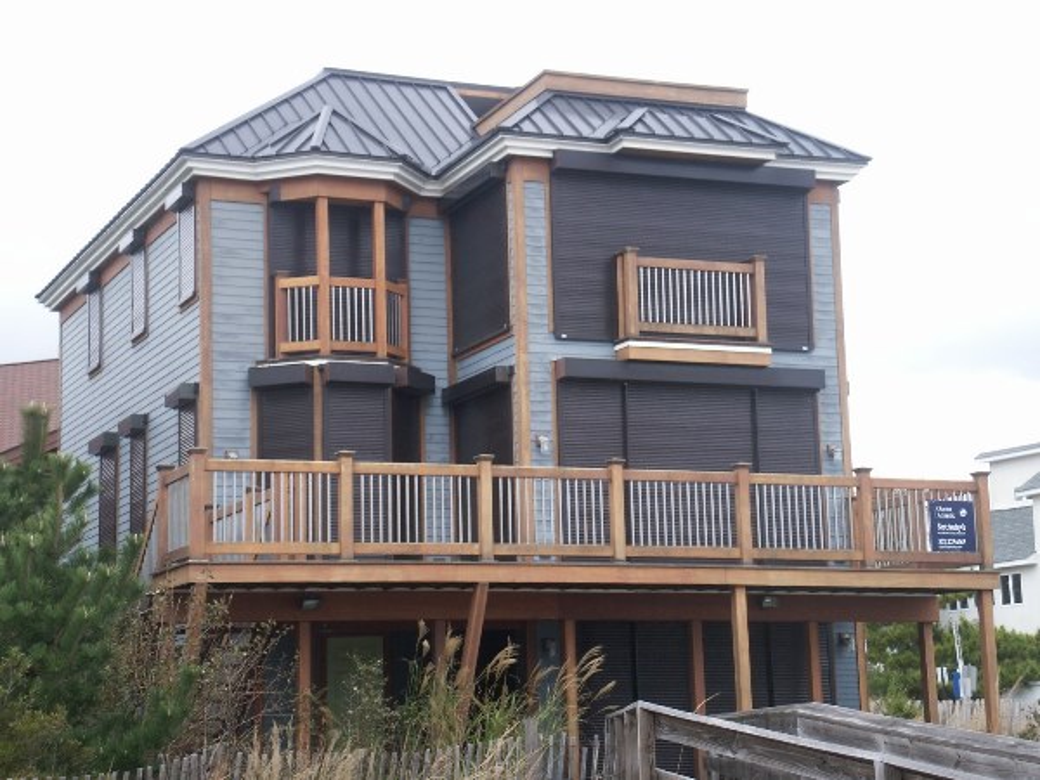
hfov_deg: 30.3
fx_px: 1923
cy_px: 390
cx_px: 520
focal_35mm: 64
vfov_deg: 22.9
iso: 50
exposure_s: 1/80
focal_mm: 13.5
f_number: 7.1
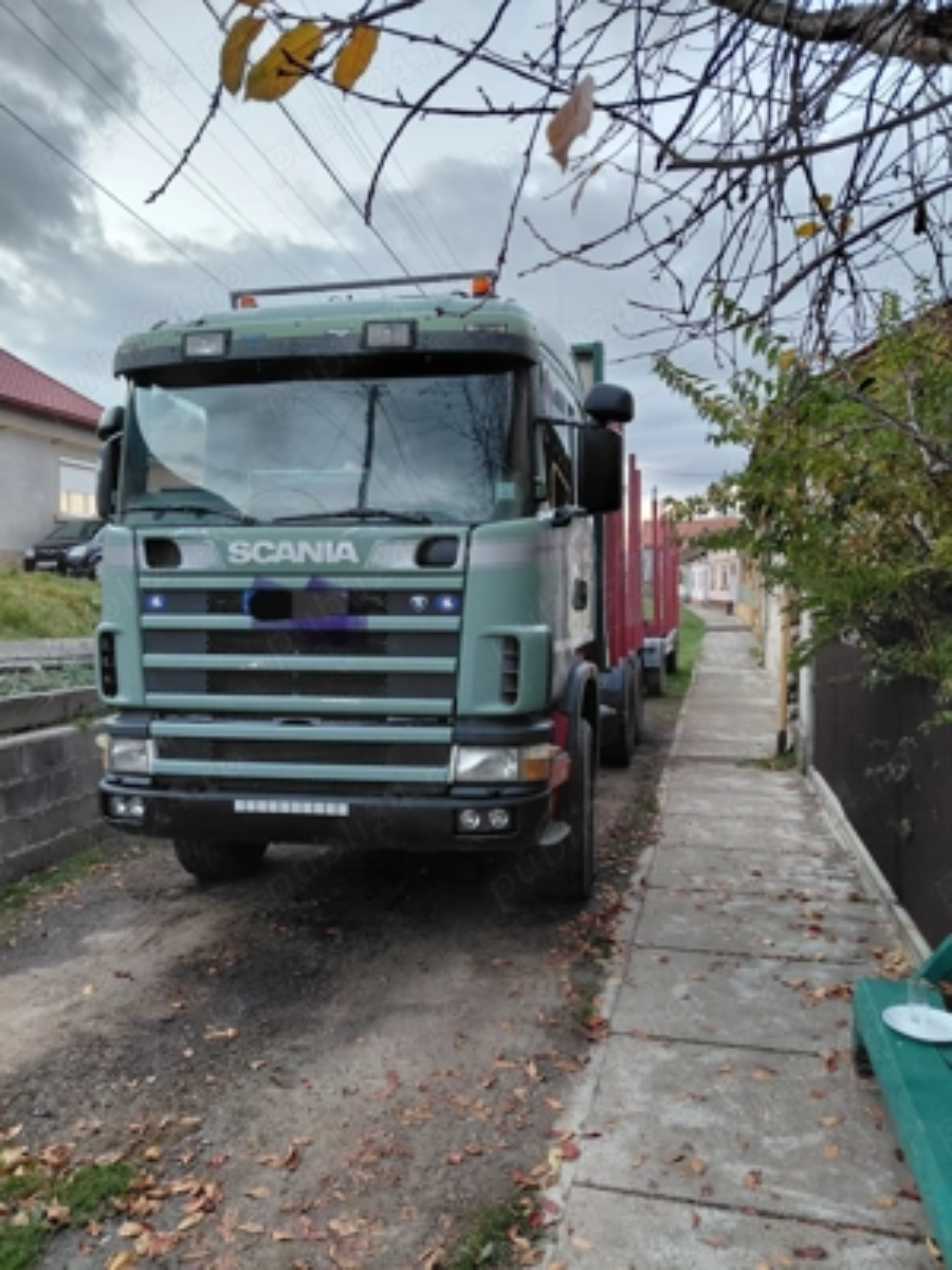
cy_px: 635
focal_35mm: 25
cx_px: 476
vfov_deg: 69.4
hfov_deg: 54.9
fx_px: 917
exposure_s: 1/50.3
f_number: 1.8
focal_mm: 4.69
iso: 250
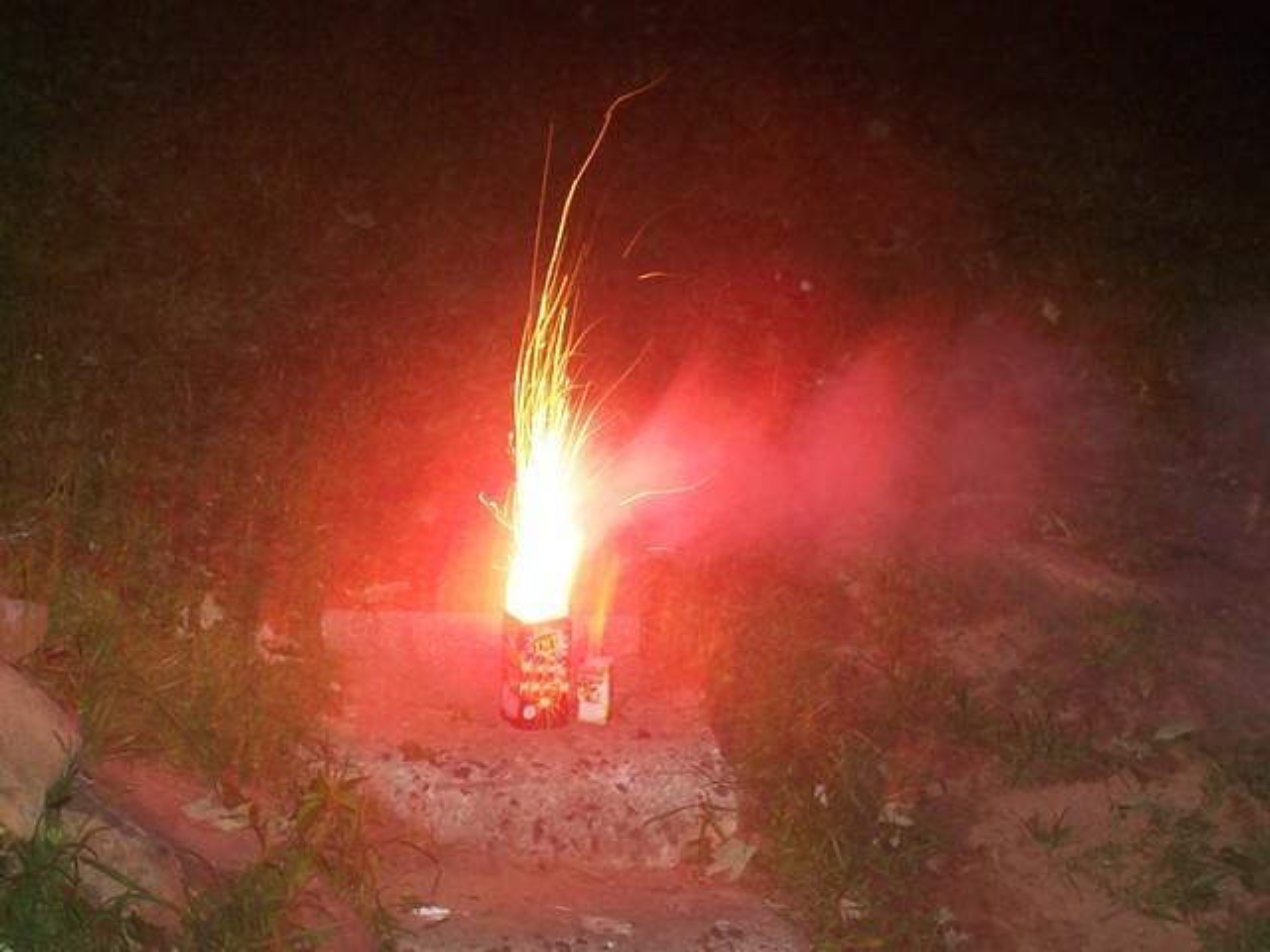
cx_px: 635
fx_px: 2605
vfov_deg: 20.7
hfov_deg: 27.4
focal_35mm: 71
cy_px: 476
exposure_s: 1/8
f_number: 4
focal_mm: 10.8
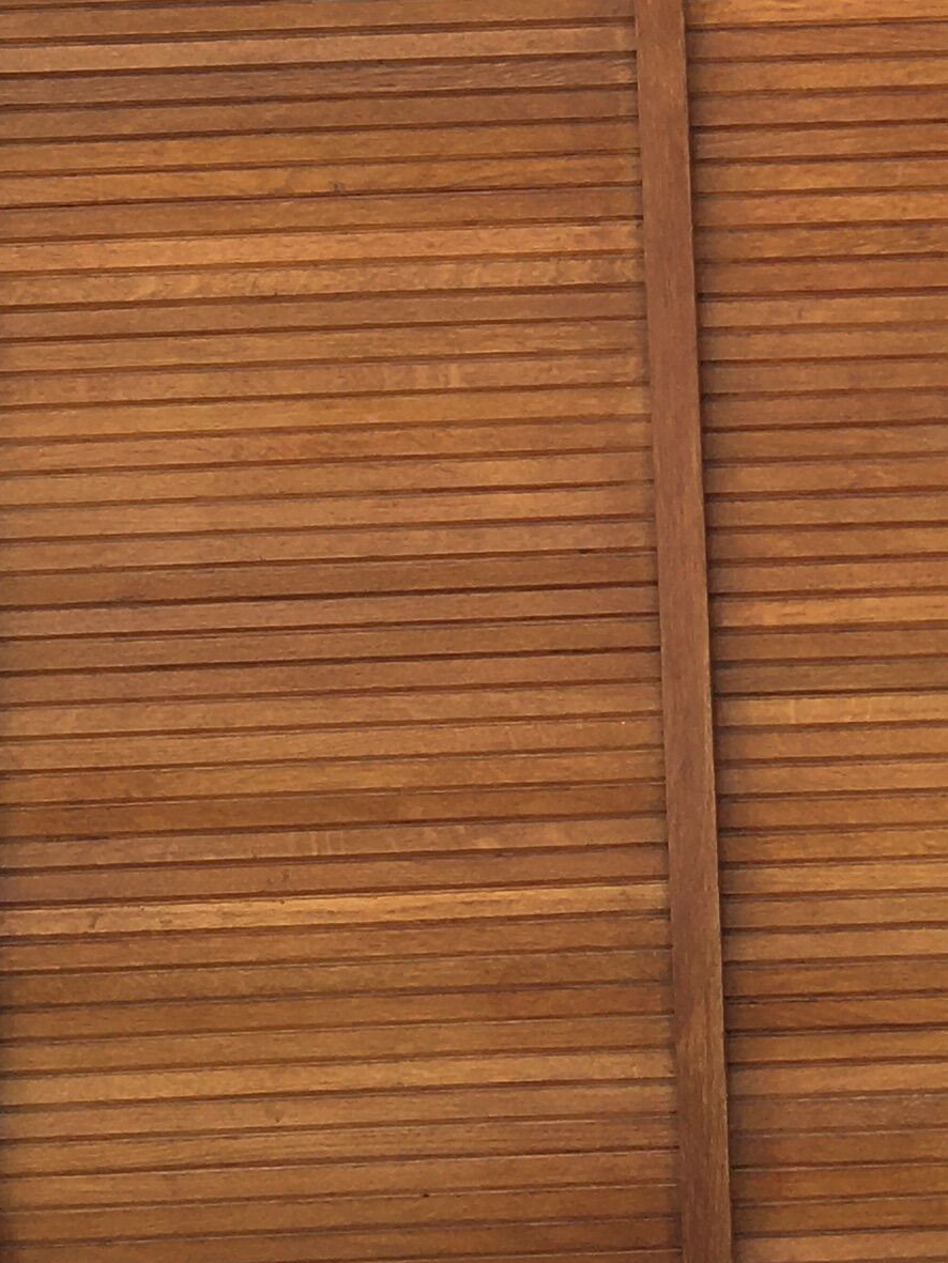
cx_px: 960
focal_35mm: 99
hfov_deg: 14.7
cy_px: 136
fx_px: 3614
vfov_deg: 19.5
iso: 25
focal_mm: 4.15
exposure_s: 1/403
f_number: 2.2
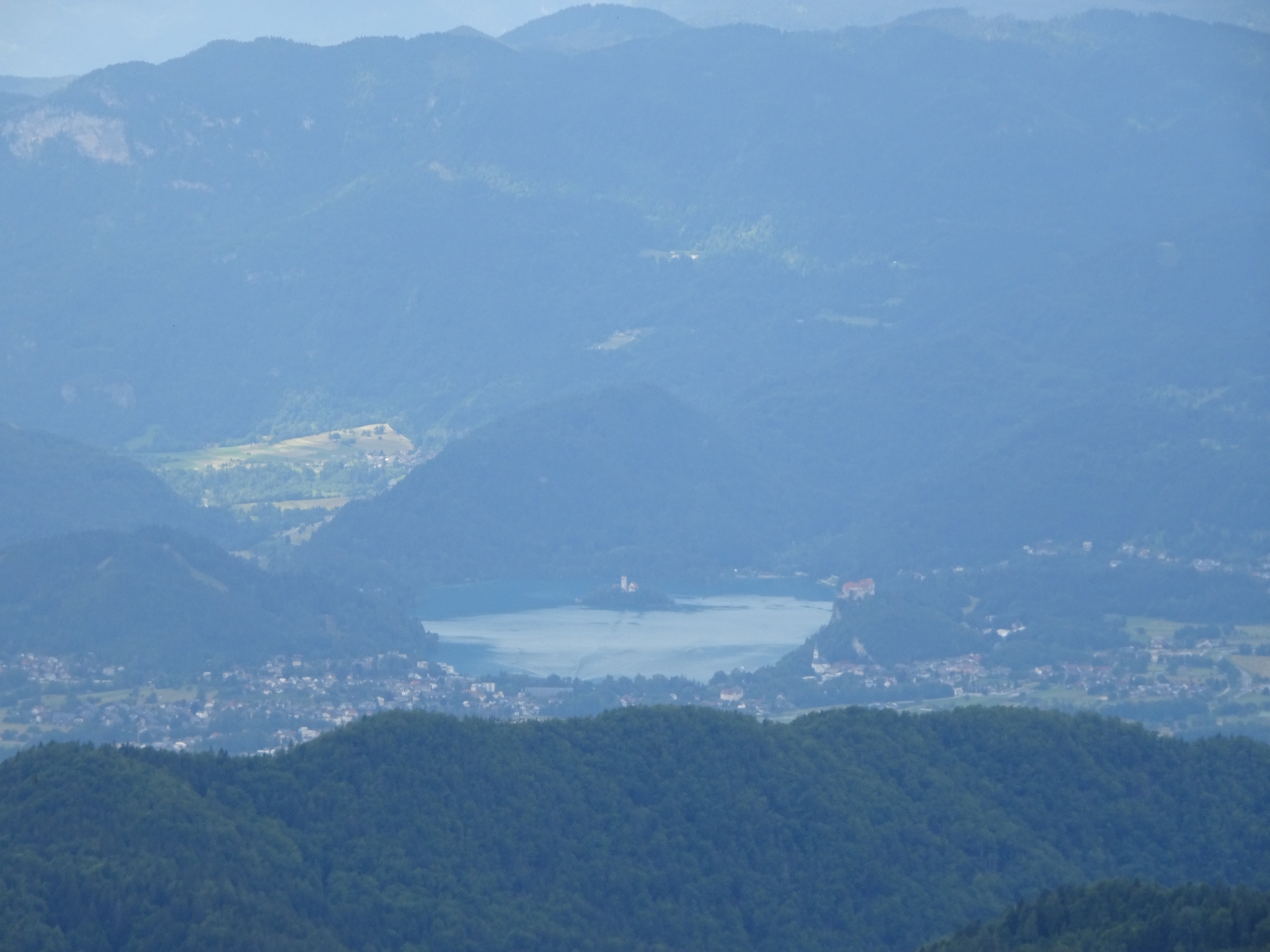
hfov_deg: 9.9
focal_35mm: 200
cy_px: 476
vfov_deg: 7.4
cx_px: 635
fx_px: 7338
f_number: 6.3
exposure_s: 1/200
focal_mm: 34.17
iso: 80
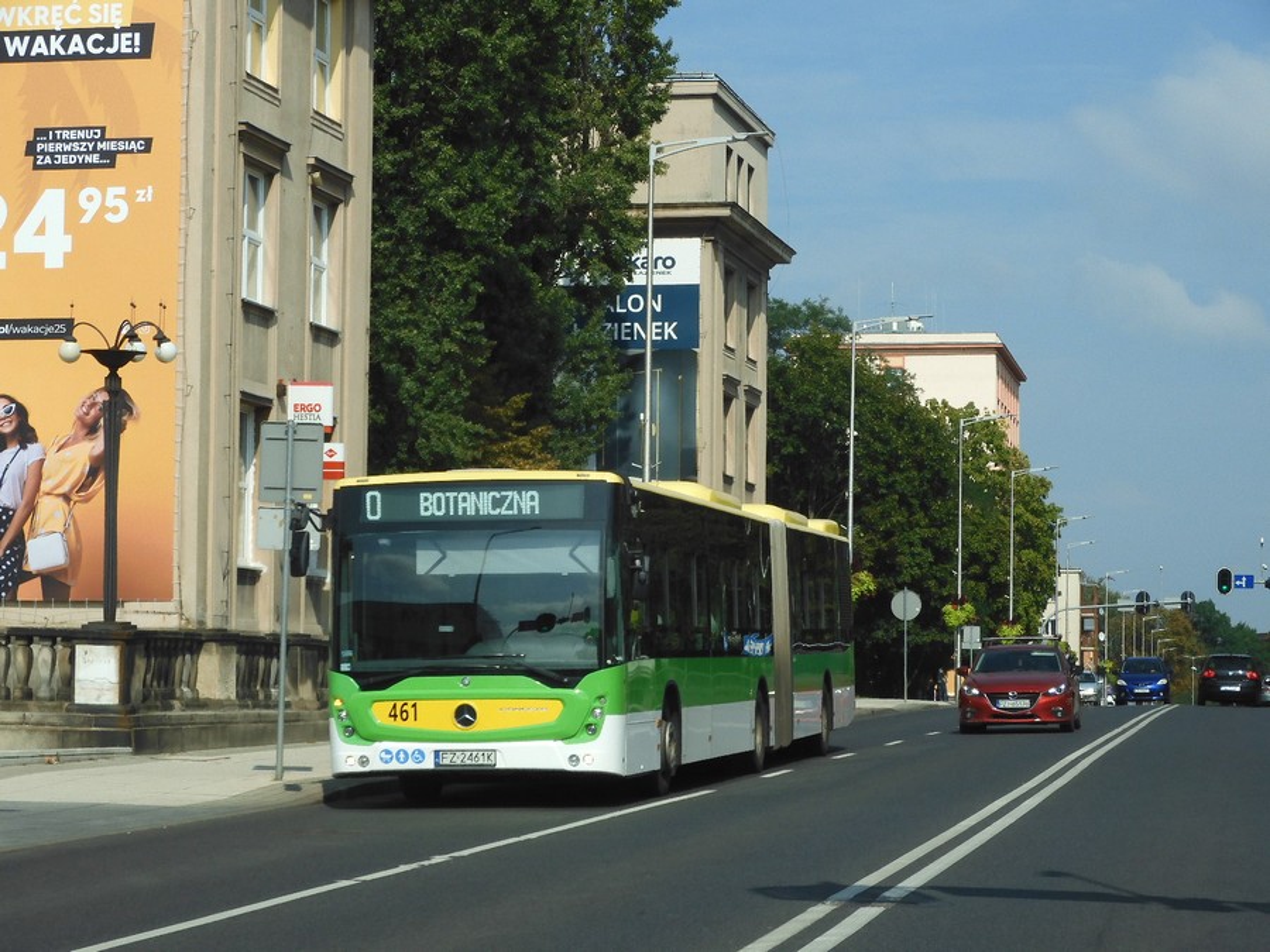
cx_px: 635
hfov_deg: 23.0
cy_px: 476
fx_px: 3119
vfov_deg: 17.4
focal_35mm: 85
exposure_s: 1/640
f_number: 5
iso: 100
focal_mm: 15.2
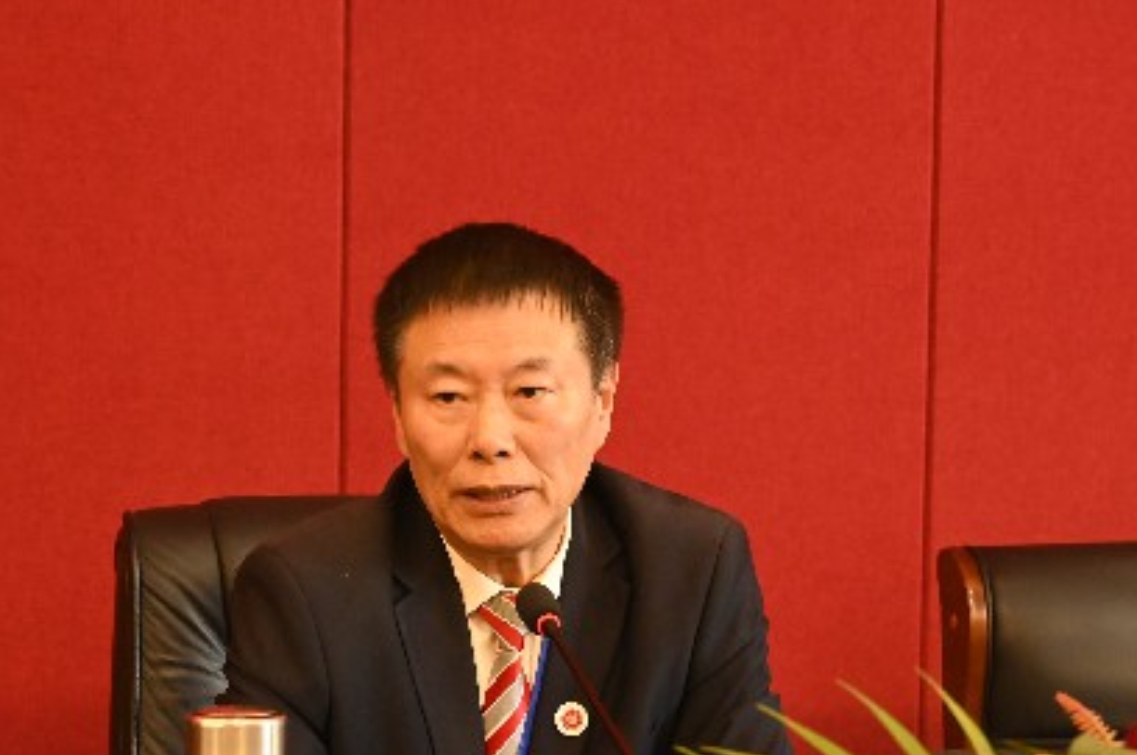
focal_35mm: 98
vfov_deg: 13.9
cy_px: 585
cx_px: 513
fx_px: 3091
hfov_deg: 20.8
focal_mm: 50
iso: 6400
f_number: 5.6
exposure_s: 1/100
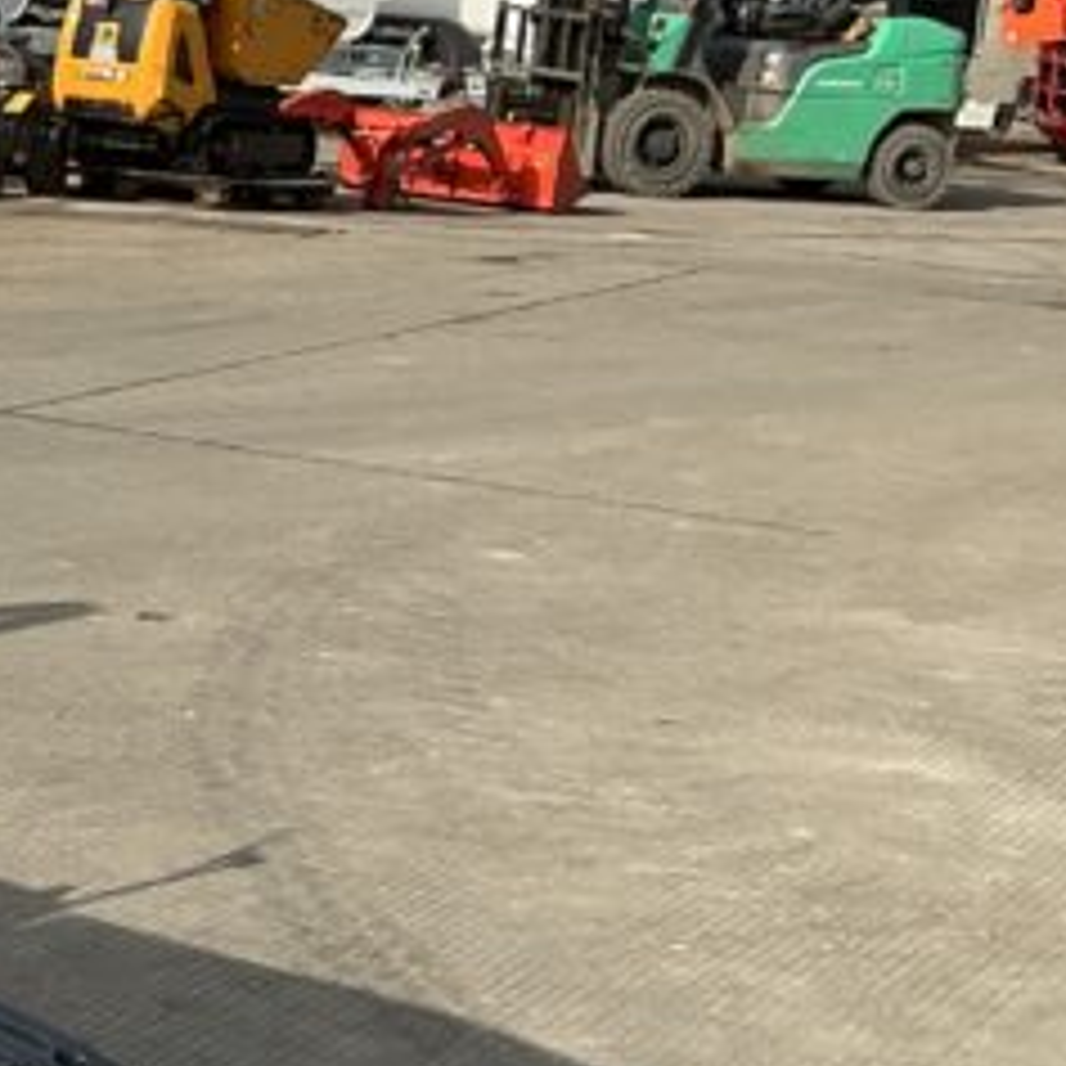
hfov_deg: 14.4
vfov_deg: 16.3
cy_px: 450
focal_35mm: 107
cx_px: -814
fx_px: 3728
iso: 25
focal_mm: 3
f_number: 1.8
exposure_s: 1/1786
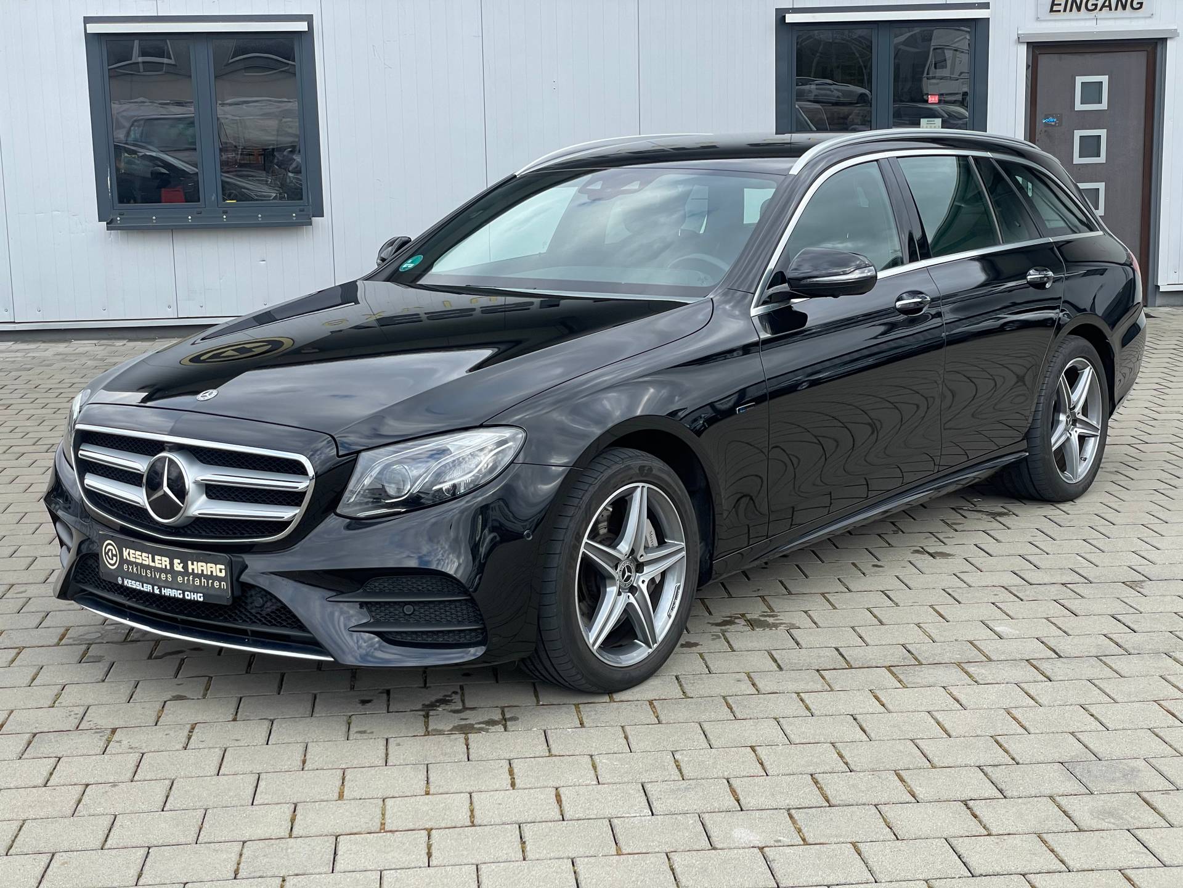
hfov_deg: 36.8
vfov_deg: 28.0
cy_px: 444
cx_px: 592
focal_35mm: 52
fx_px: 1777
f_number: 2
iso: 25
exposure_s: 1/167
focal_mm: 6
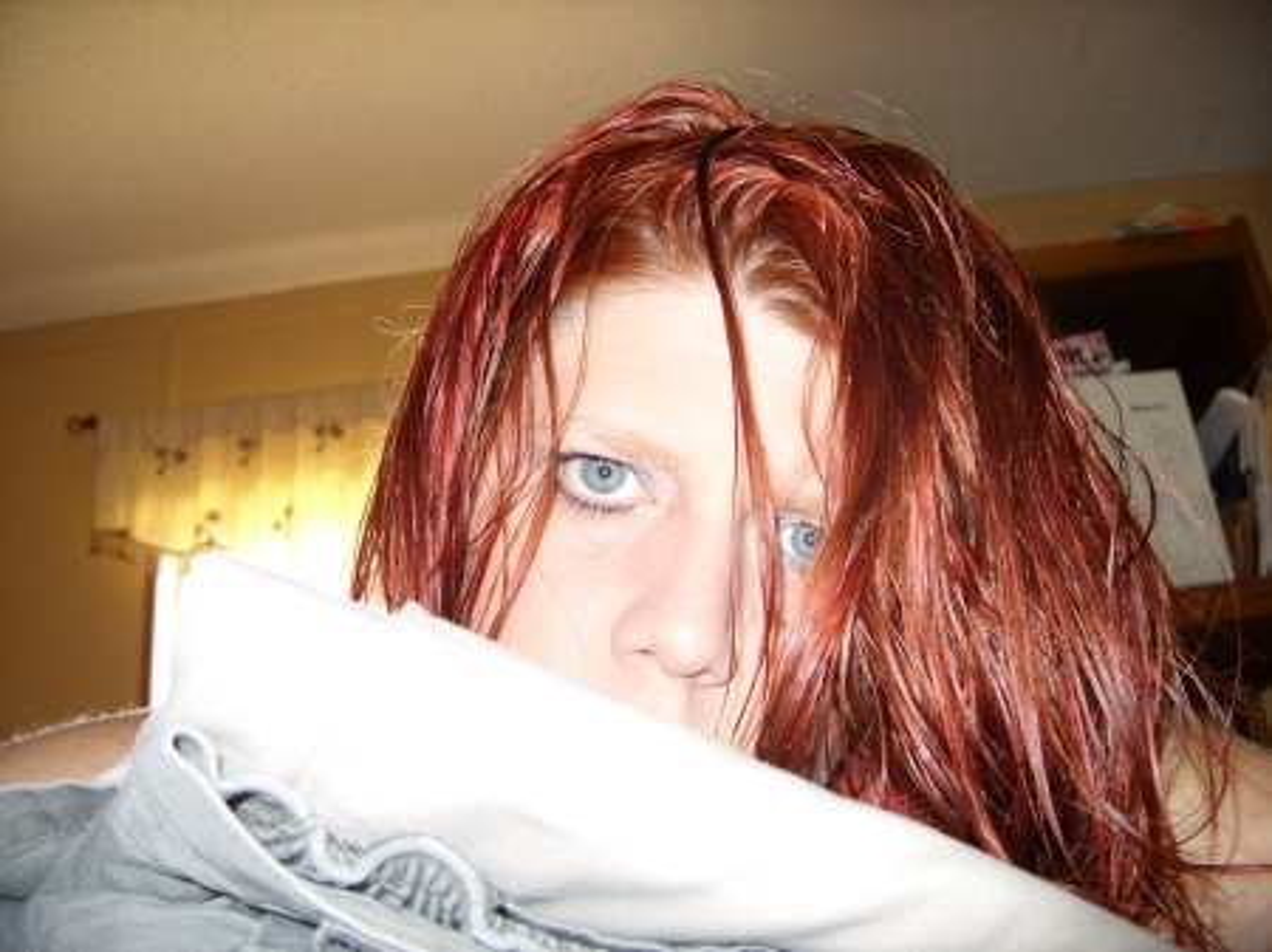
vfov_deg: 37.7
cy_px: 476
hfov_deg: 49.0
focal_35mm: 38
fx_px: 1396
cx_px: 636
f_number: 2.8
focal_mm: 7.8
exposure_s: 1/30
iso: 50
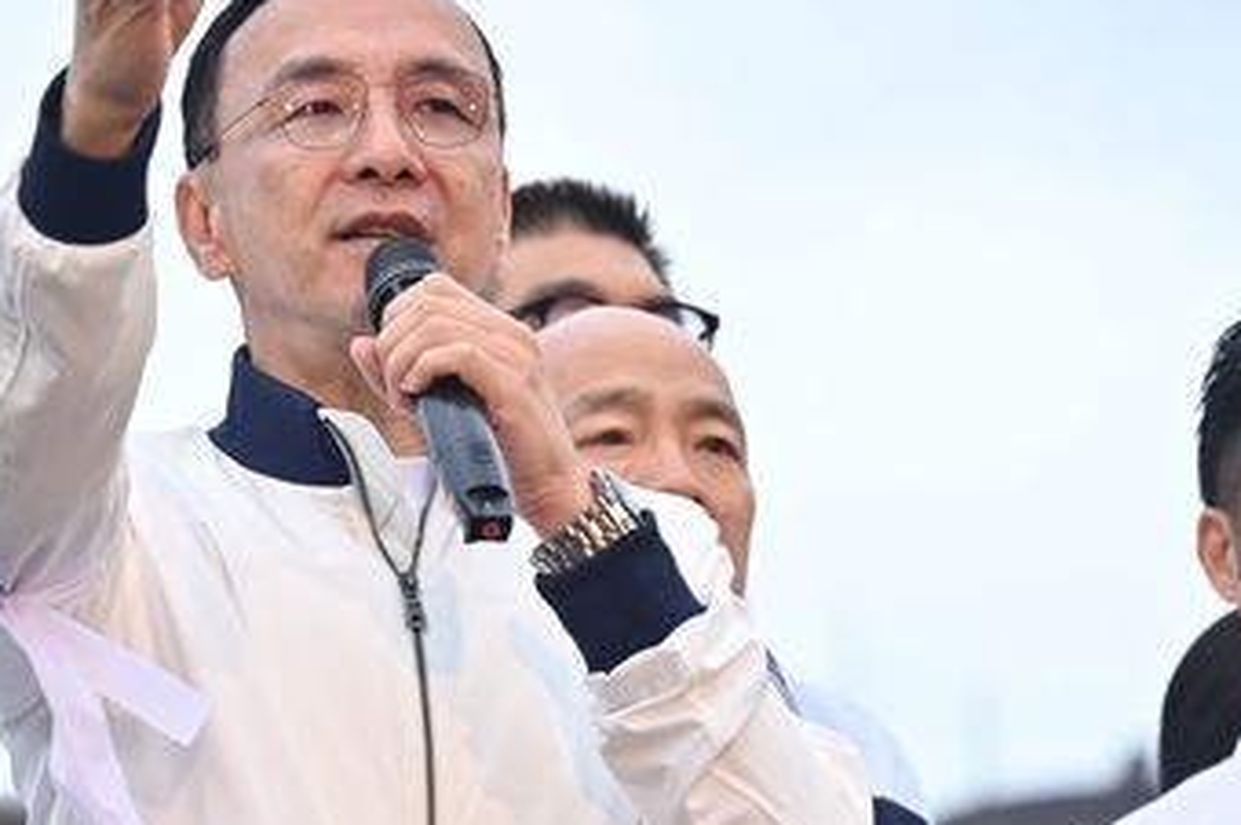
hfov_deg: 5.8
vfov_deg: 3.9
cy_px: 462
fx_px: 12157
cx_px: 383
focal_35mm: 353
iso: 1250
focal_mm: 200
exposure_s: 1/320
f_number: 6.3
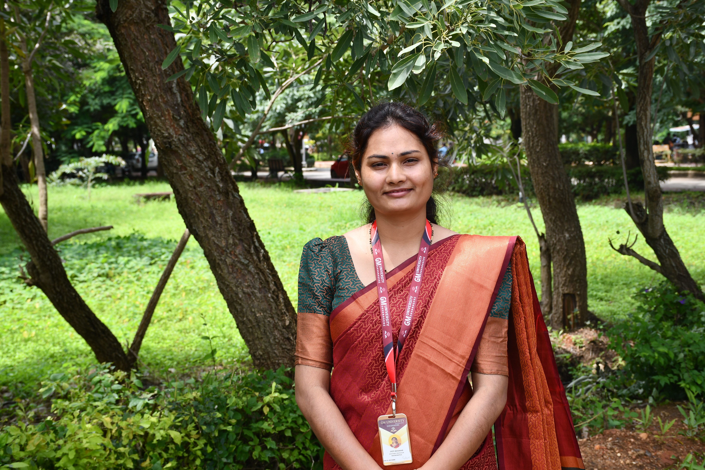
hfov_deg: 35.1
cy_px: 235
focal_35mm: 57
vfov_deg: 23.8
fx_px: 1116
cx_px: 352
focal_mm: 38
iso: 200
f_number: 7.1
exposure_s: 1/250
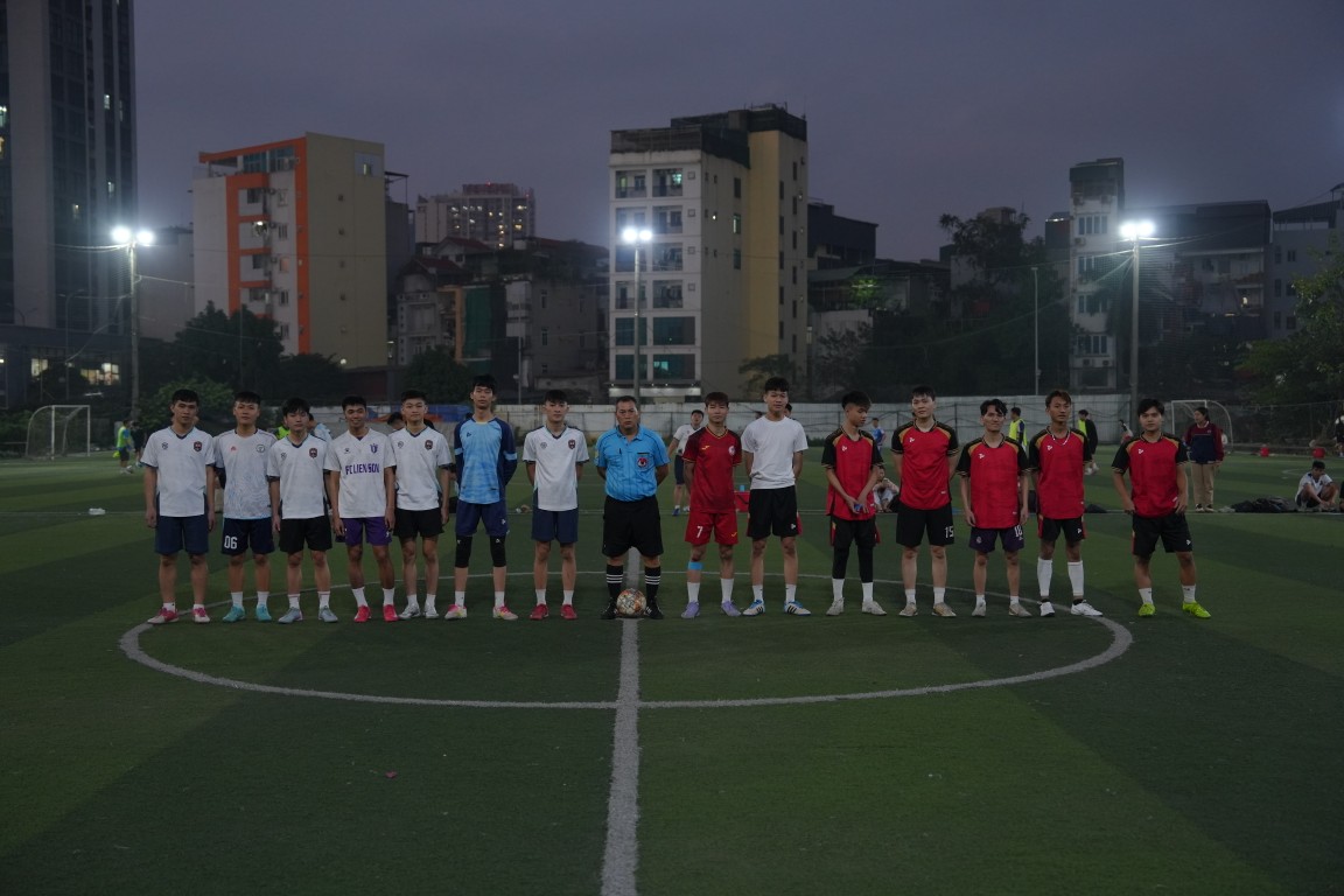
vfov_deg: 31.9
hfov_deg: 46.4
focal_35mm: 42
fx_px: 1568
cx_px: 672
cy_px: 448
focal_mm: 42
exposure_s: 1/200
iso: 2000
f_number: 2.8
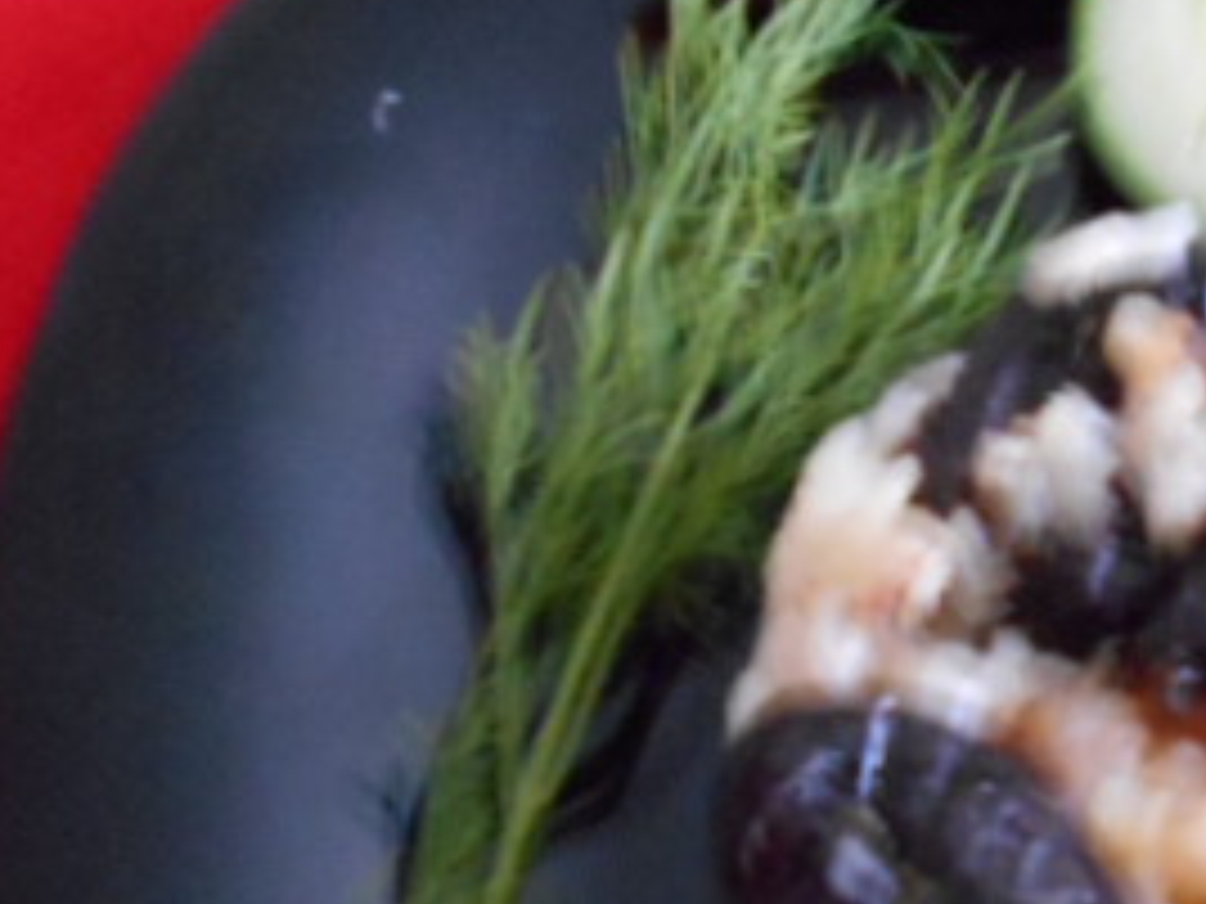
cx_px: 1107
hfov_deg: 29.8
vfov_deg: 23.5
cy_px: 652
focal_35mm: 62
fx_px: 2160
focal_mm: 4.6
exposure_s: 1/5
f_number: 3.2
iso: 800
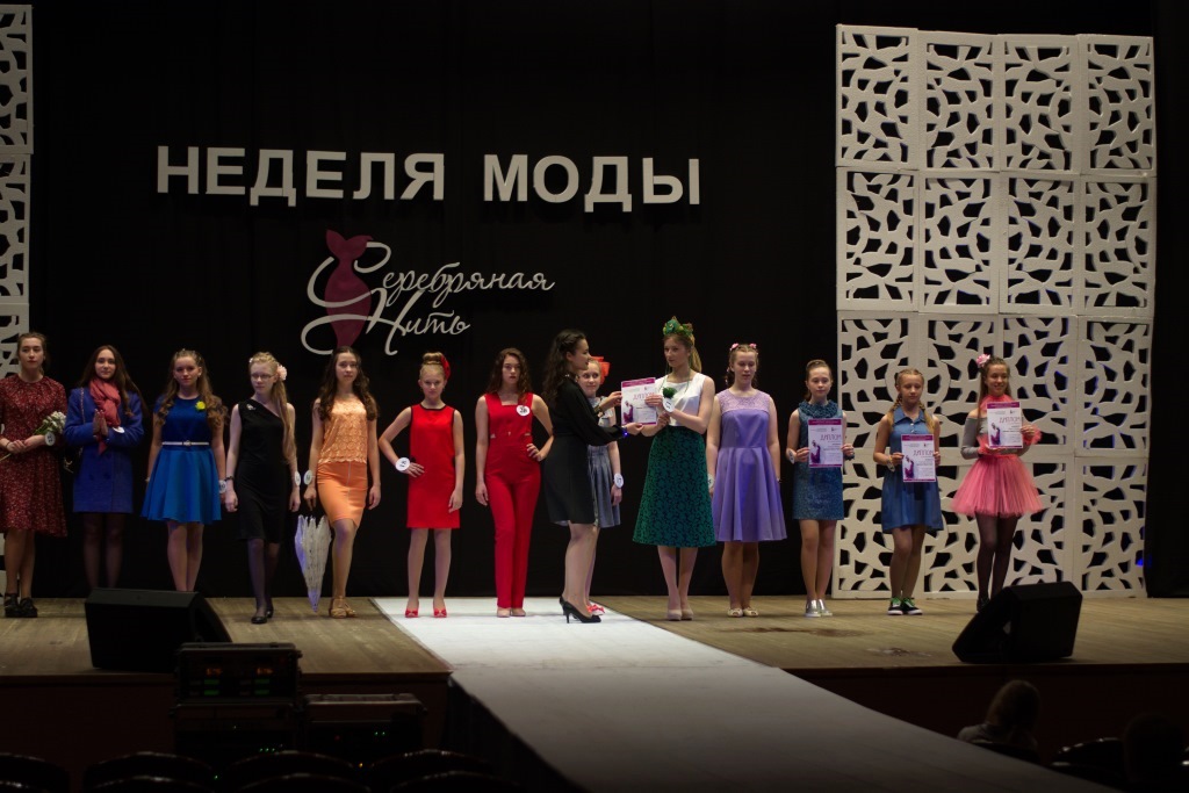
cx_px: 594
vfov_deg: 18.2
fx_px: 2477
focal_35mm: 75
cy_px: 396
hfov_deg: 27.0
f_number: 1.8
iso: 400
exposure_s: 1/800
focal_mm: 50
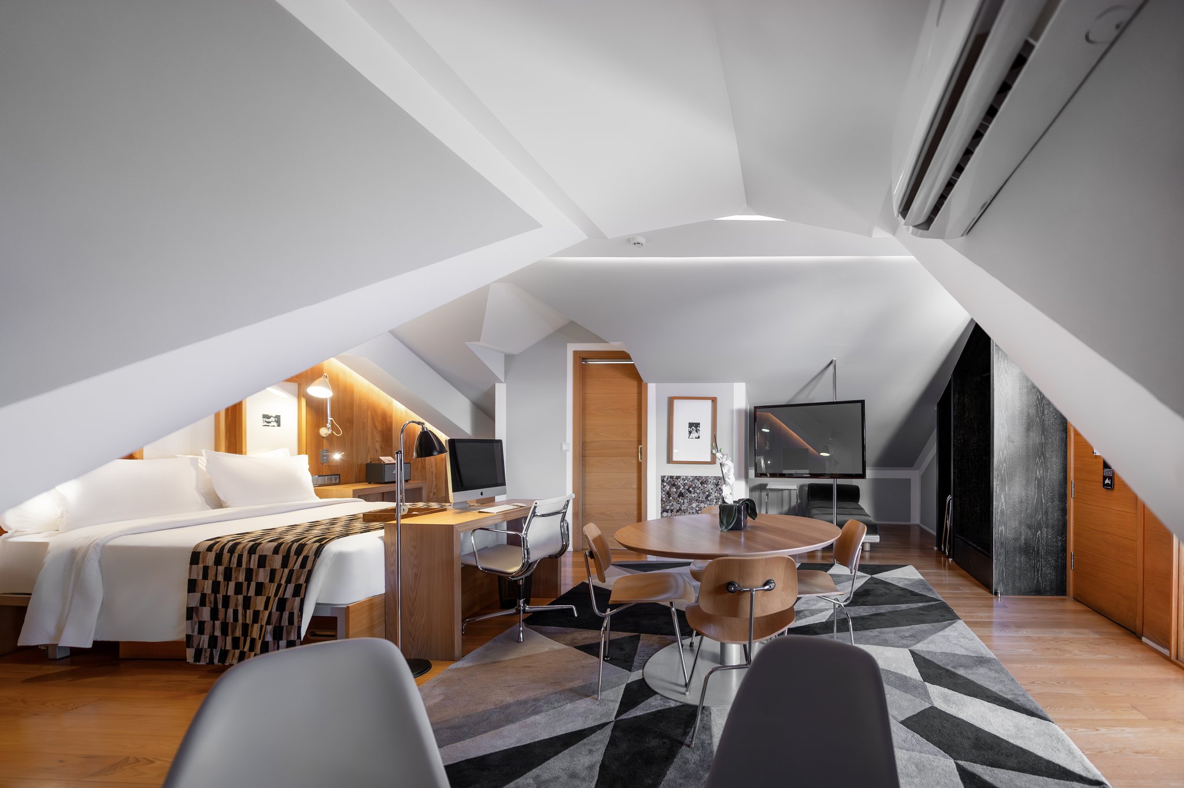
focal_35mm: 14
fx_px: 460
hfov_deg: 104.3
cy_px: 394
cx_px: 592
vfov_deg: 81.1
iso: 1000
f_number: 2.8
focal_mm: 14
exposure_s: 1/80
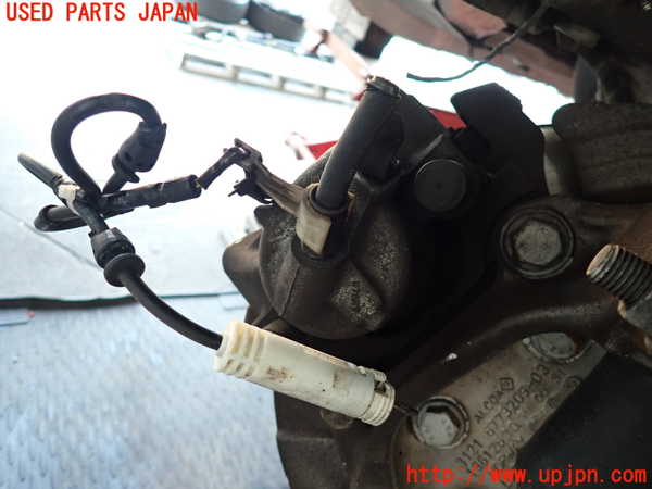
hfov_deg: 69.4
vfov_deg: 54.9
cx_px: 326
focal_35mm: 25
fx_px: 471
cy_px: 244
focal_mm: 4.5
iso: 320
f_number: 2
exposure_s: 1/30
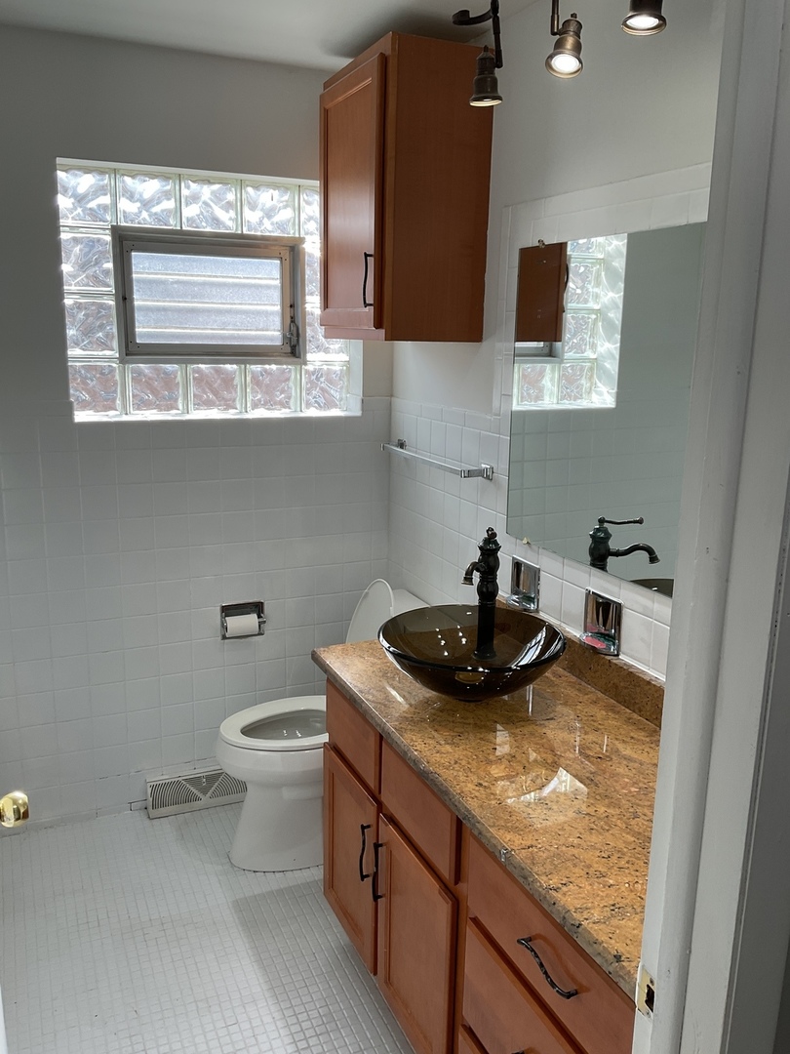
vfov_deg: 61.7
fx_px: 882
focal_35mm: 29
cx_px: 395
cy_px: 527
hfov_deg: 48.2
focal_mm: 3
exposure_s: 1/120
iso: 25
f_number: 1.8
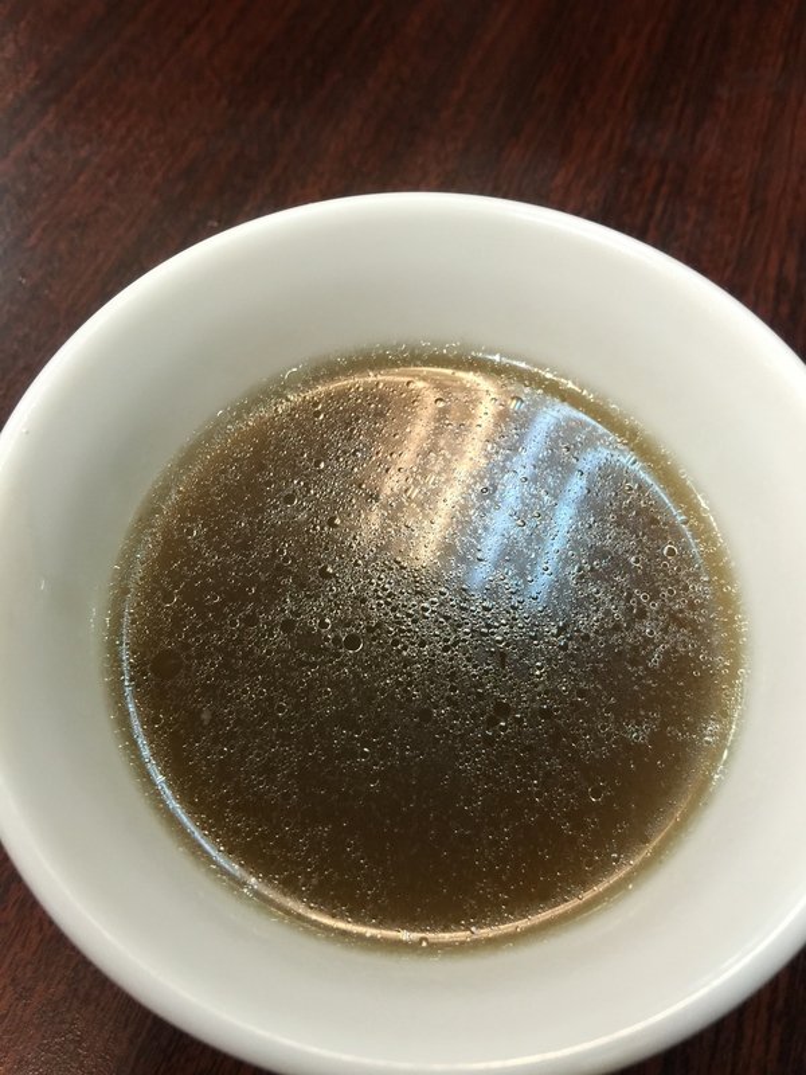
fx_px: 900
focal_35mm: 29
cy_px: 538
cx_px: 403
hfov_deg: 48.2
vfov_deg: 61.7
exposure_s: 1/15
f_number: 2.2
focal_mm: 4.15
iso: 40
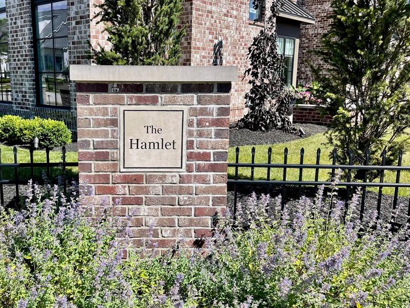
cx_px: 142
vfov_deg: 41.8
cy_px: 147
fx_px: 403
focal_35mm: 34
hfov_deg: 53.1
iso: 32
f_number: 1.6
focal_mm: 5.1
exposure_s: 1/1795
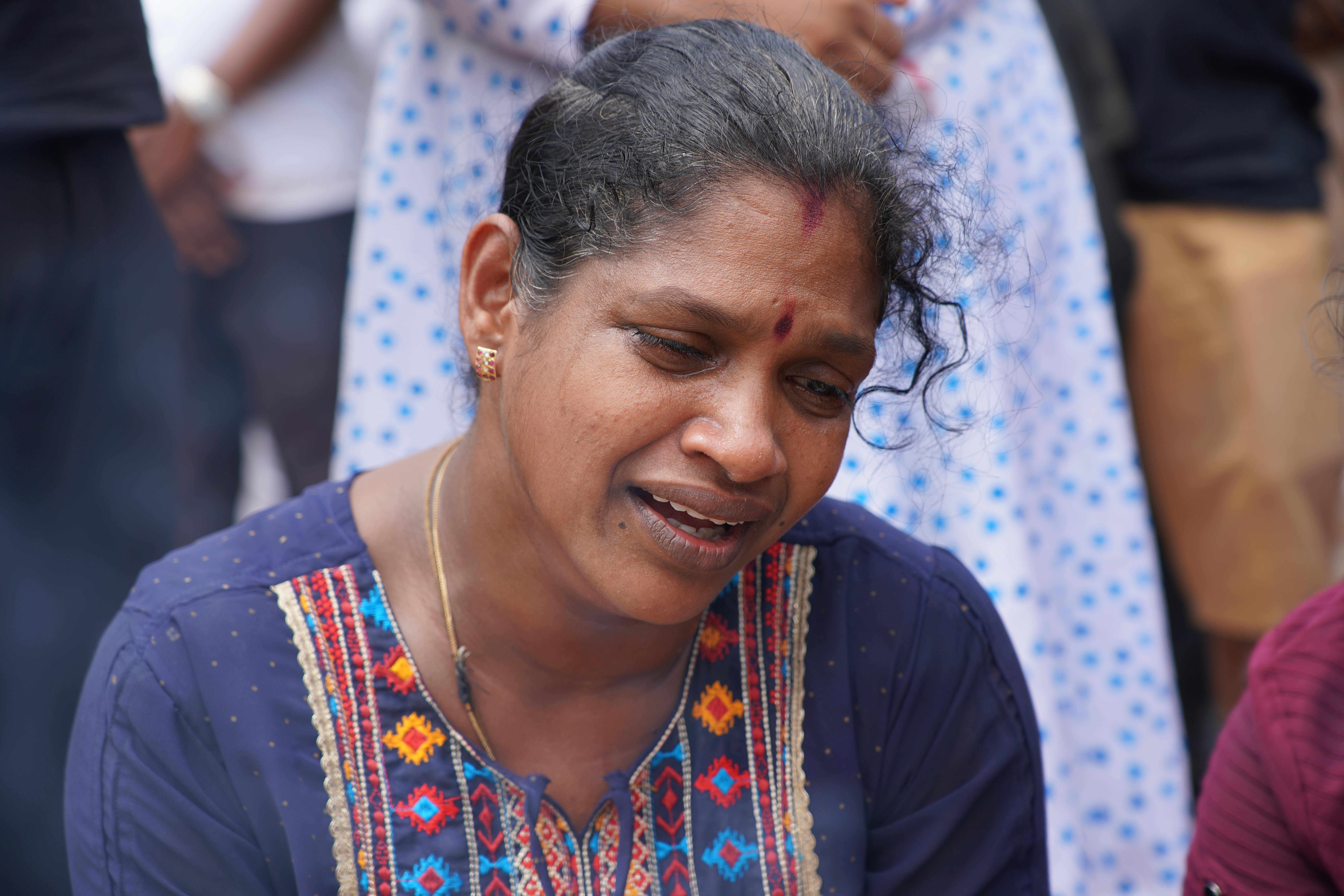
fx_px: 1568
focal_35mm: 42
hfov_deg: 46.4
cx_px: 672
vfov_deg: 31.9
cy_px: 448
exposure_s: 1/320
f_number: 4.5
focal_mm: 42
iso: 100
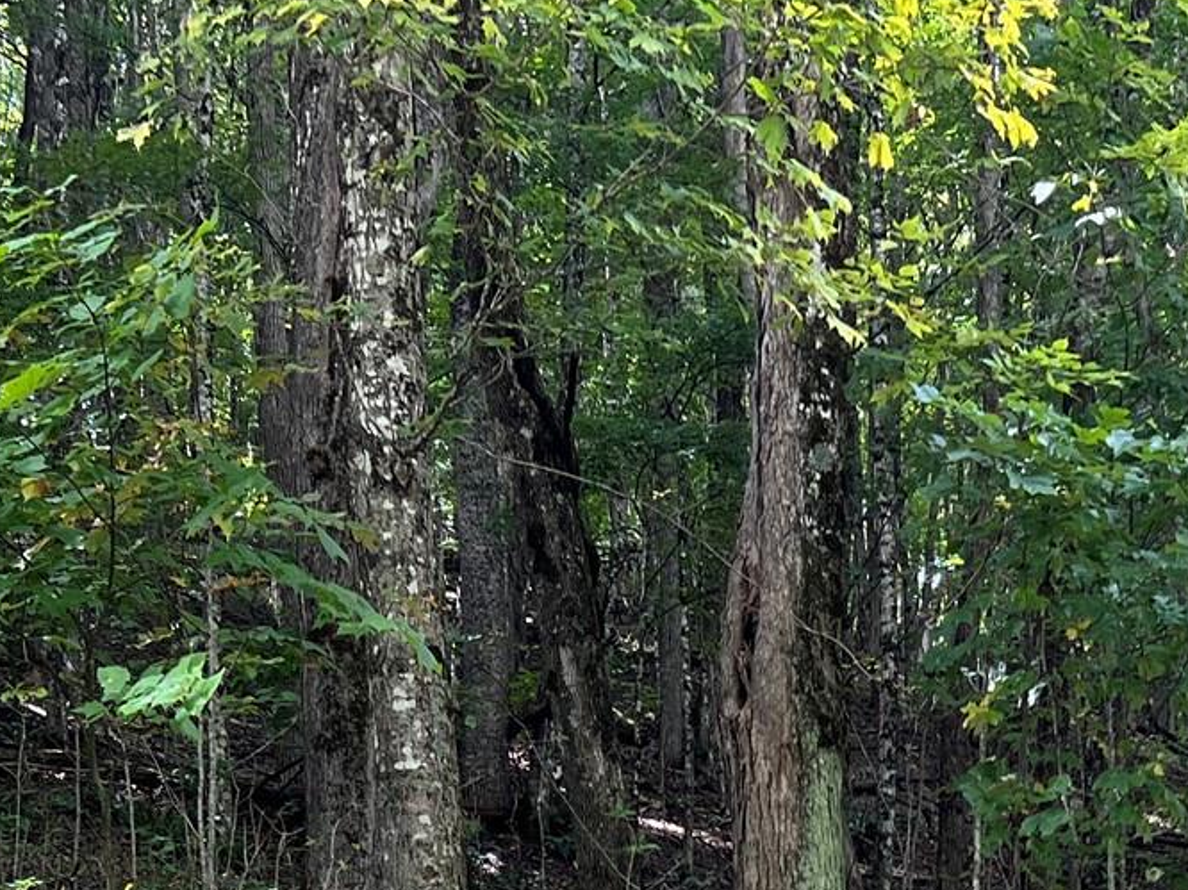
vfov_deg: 16.8
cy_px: 1300
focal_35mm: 80
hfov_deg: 24.2
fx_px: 2745
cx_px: 894
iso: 64
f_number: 1.5
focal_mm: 5.7
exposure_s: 1/165
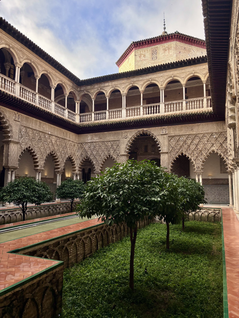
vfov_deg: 67.3
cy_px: 159
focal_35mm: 26
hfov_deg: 53.1
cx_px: 120
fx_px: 239
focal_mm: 5.96
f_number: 1.6
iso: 50
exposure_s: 1/1590
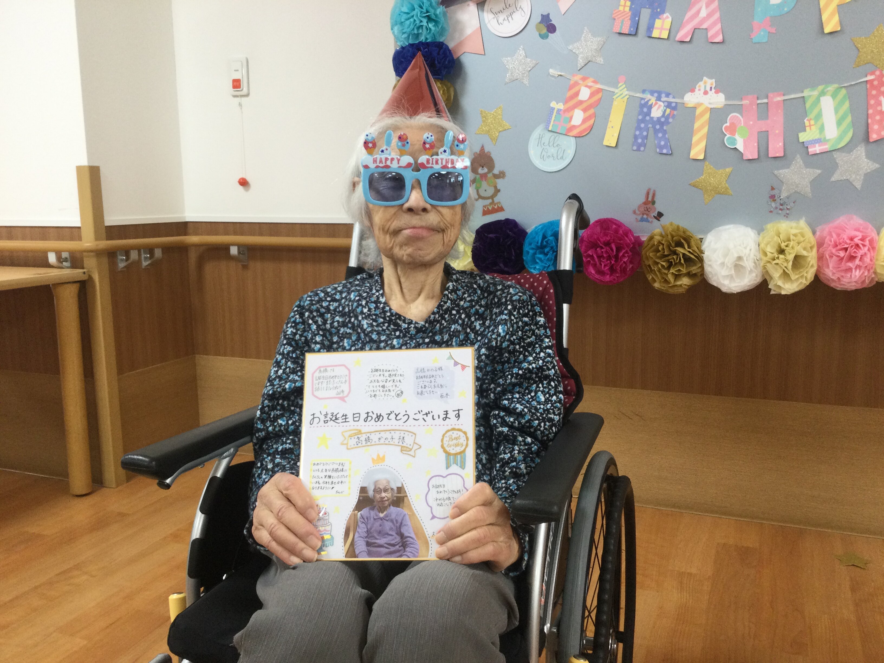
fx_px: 792
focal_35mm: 31
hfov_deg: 58.4
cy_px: 332
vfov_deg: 45.4
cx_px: 442
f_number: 2.4
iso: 64
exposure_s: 1/30
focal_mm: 3.3
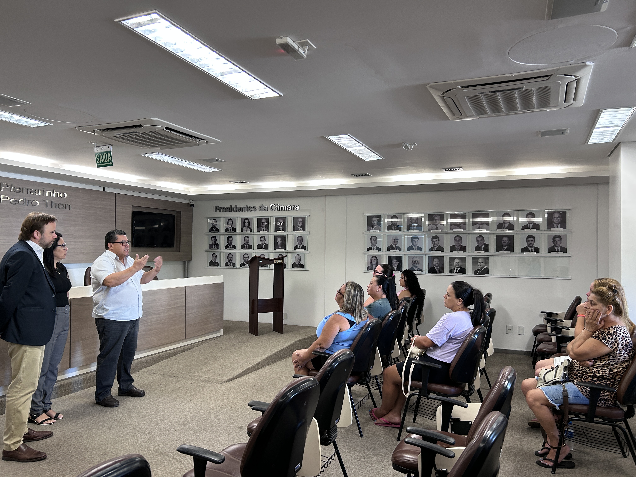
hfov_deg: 67.3
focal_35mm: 26
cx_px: 318
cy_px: 238
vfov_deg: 53.1
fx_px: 478
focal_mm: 5.7
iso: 100
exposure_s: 1/60
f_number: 1.5
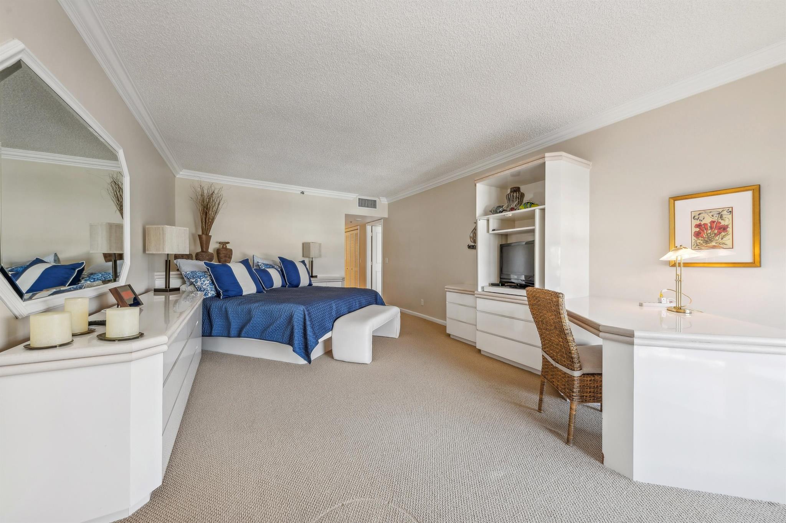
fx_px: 262
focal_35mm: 12
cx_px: 393
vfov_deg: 89.9
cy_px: 262
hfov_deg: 112.7
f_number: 8
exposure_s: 1/5
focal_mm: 12
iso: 100
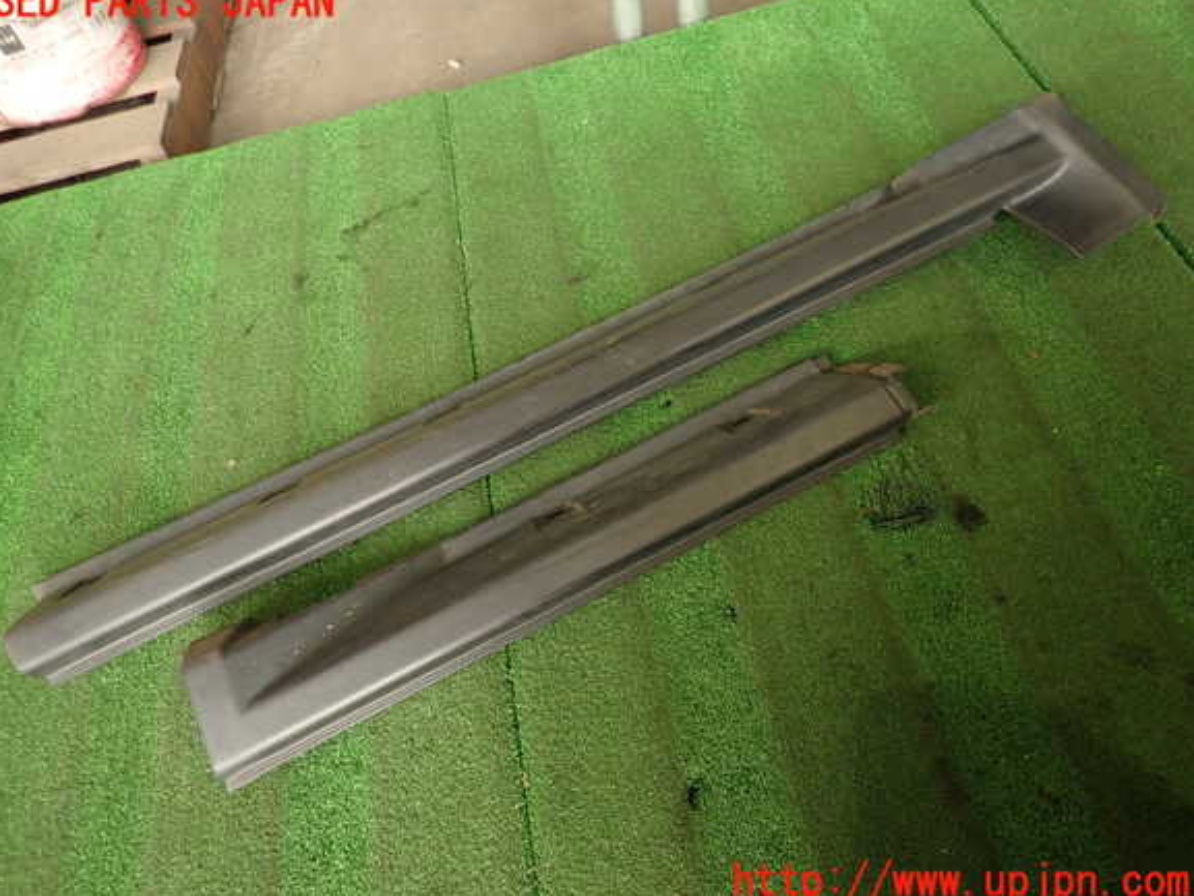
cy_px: 443
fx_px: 897
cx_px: 579
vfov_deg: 53.1
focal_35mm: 26
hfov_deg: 67.3
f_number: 2
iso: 160
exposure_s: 1/60
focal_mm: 4.5
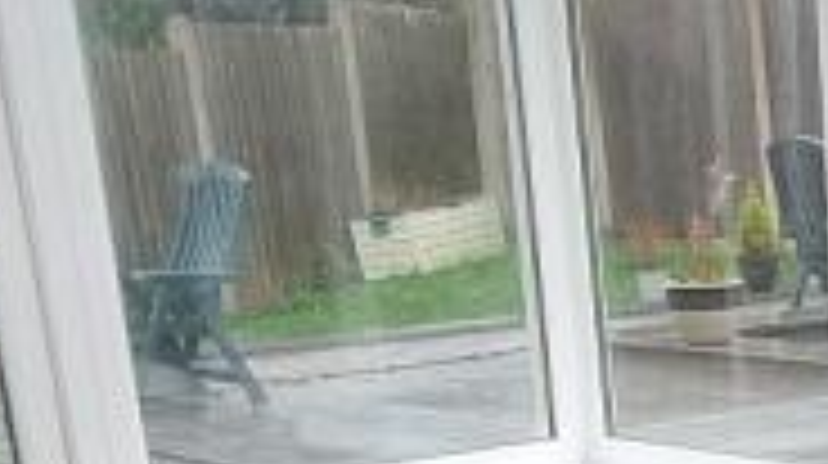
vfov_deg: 14.5
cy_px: 640
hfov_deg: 23.6
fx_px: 1732
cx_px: 1084
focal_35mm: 79
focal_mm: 2.2
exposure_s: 1/120
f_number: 2.2
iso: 80
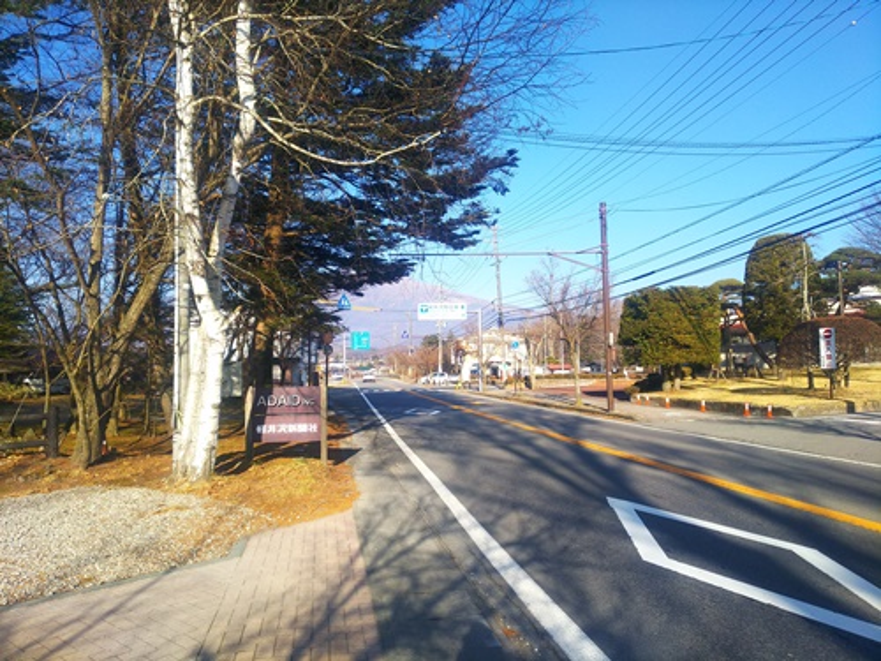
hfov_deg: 67.3
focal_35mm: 26
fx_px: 662
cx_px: 440
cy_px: 330
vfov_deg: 53.1
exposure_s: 1/657
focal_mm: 4.2
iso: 20
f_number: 1.9
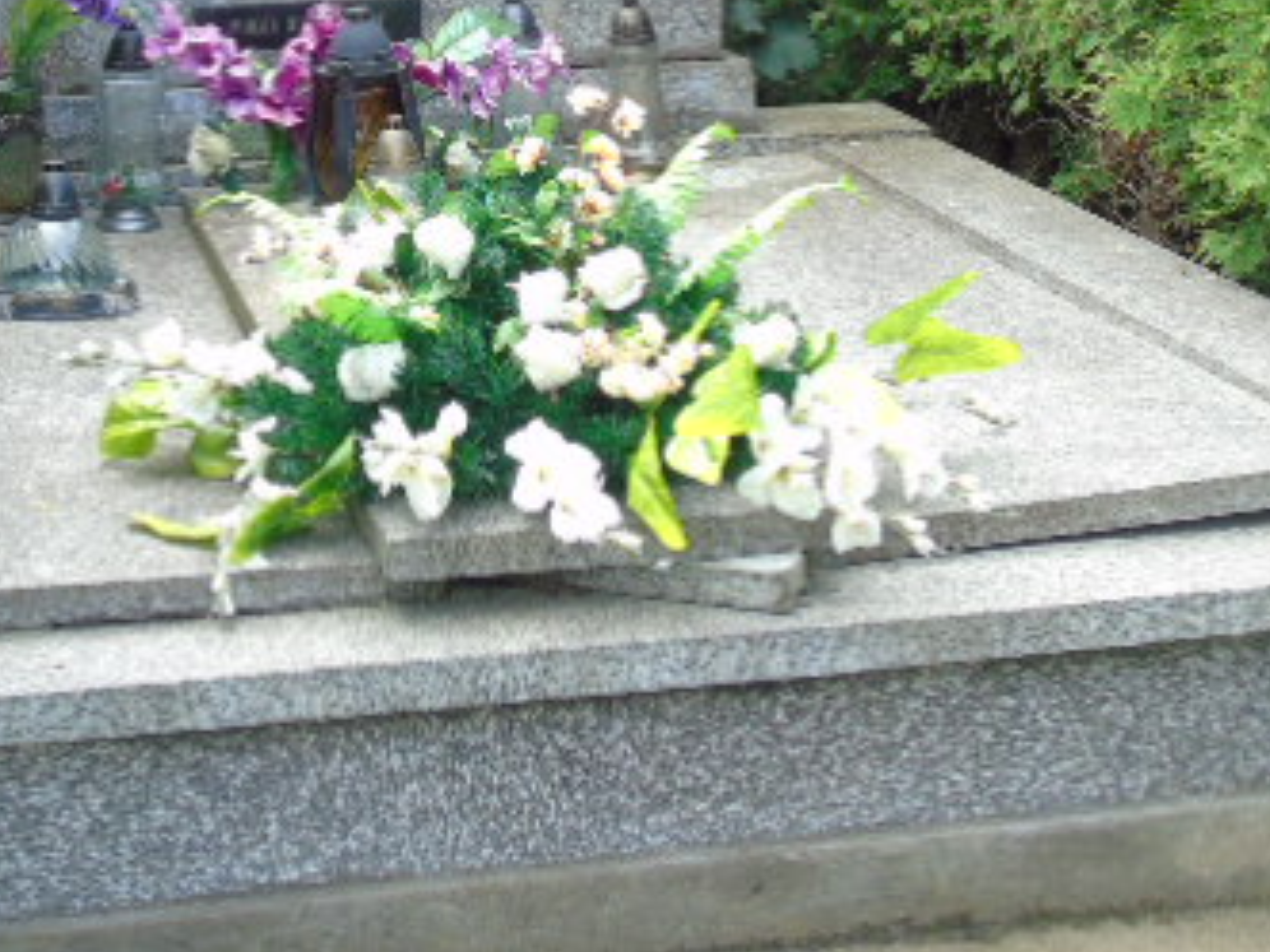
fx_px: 2825
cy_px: 130
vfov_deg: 18.9
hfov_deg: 25.2
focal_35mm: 77
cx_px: 440
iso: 80
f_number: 3.9
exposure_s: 1/80
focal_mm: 7.1
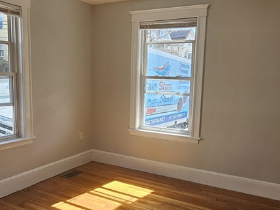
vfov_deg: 45.4
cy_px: 118
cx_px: 150
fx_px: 251
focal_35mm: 31
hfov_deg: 58.3
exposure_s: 1/132
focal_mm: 2.2
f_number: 2.2
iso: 50
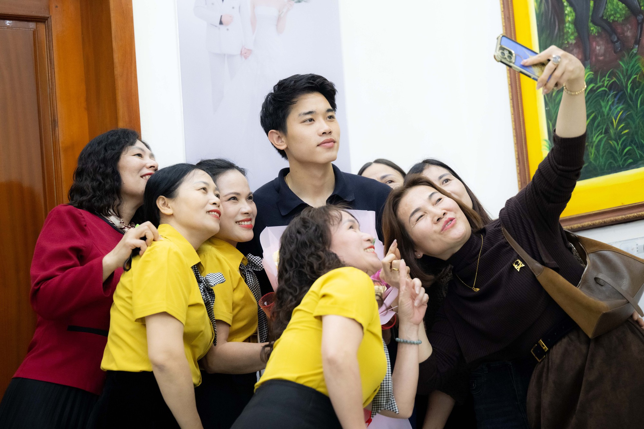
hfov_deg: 24.8
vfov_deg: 16.7
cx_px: 322
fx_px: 1467
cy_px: 214
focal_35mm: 82
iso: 3200
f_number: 2.8
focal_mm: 82
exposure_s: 1/200
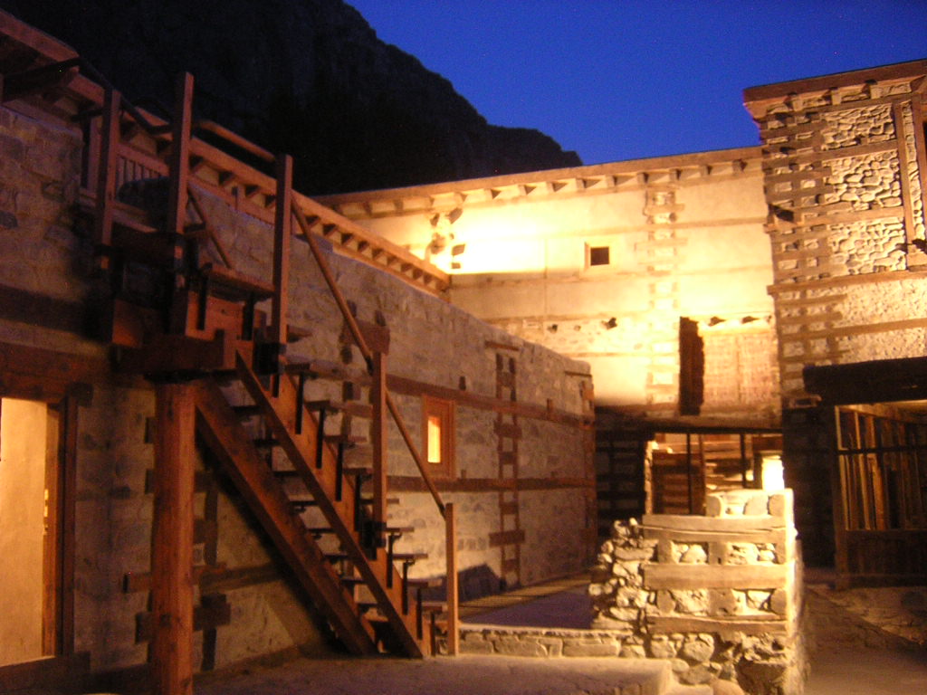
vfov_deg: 39.7
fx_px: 964
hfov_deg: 51.4
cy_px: 348
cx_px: 464
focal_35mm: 36
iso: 400
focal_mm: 4.7
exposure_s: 1.45
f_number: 2.6
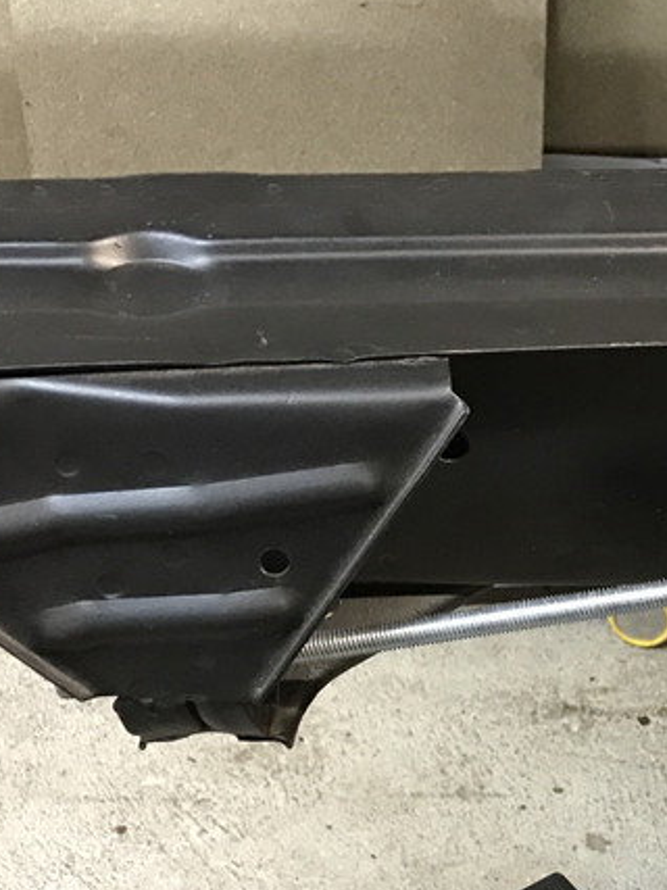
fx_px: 1799
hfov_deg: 20.0
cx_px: 747
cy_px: 823
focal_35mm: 70
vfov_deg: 26.7
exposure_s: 1/9
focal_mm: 3.99
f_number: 1.8
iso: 100
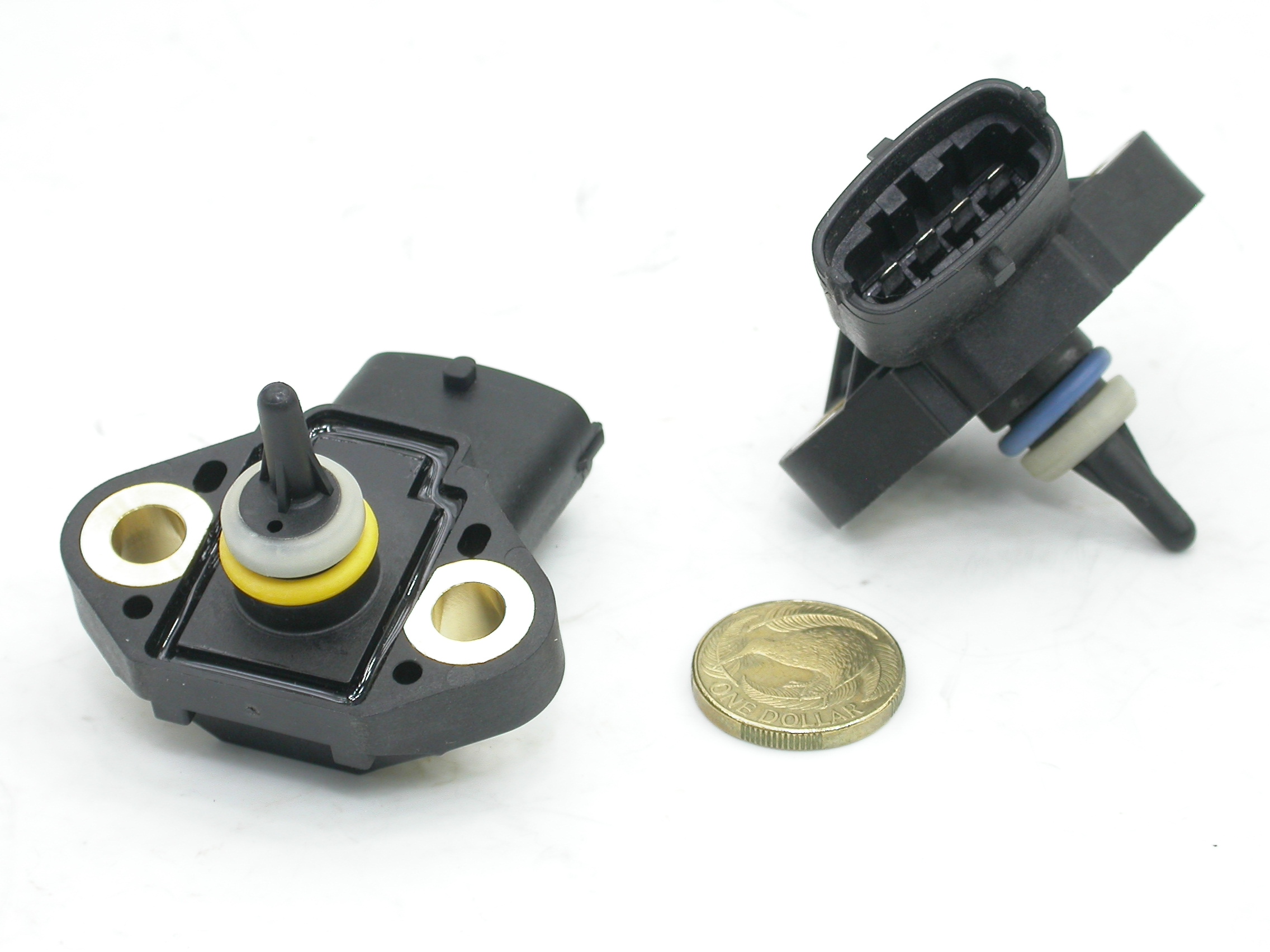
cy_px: 476
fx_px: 5650
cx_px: 635
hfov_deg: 12.8
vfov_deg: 9.6
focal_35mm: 154
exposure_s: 1/34.3
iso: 100
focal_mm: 32
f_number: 5.1
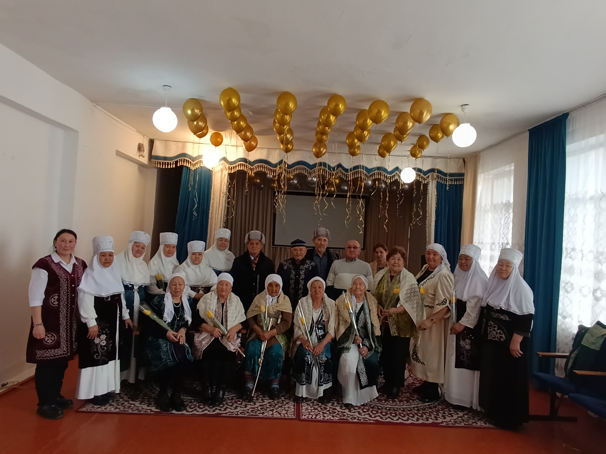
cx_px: 303
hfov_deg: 94.5
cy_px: 227
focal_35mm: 16
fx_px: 280
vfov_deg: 78.1
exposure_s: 1/50
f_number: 2.2
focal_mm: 1.65
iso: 320
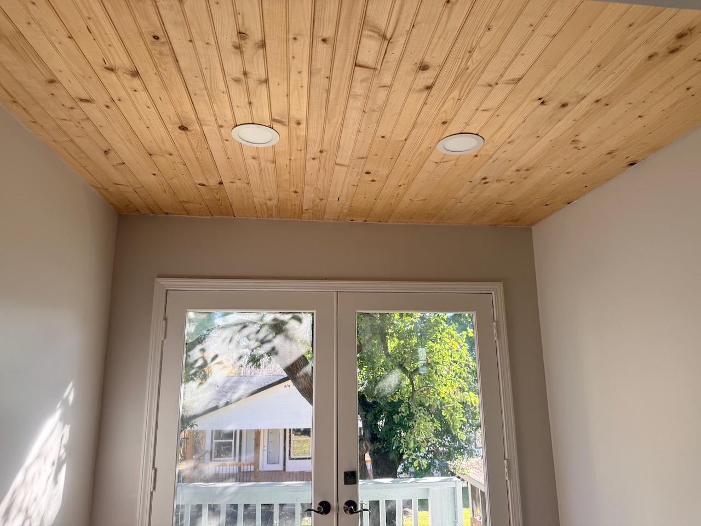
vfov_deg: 56.8
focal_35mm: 24
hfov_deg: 71.6
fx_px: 486
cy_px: 263
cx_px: 350
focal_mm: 6.76
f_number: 1.78
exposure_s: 1/253
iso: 100
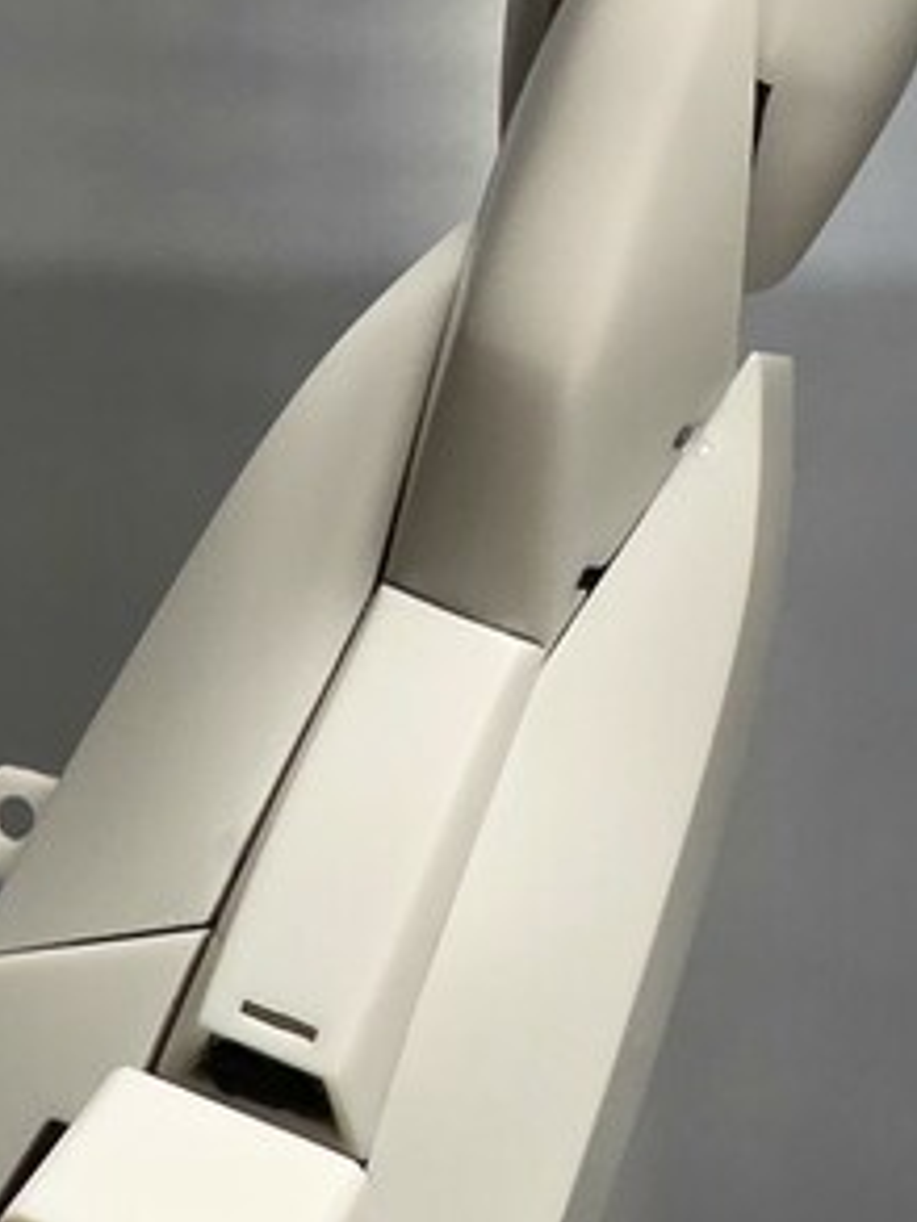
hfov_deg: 5.2
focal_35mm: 284
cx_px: 1202
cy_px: -414
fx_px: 10031
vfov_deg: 6.9
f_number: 2.4
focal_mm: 7.9
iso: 320
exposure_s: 1/60.2
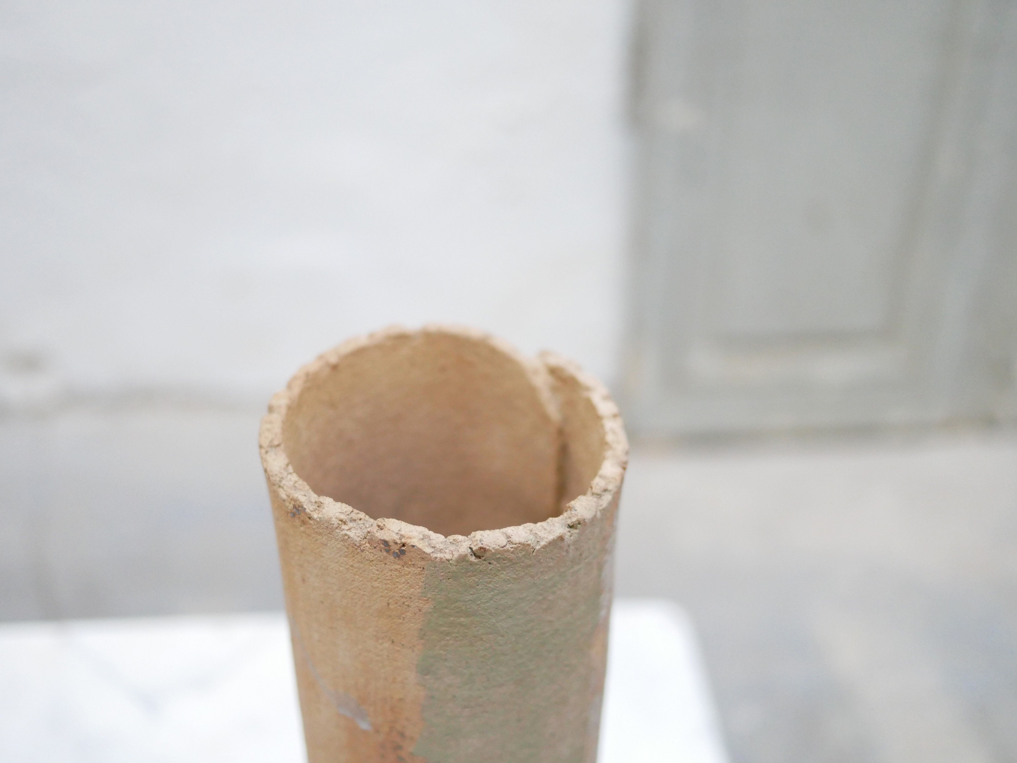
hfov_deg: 46.8
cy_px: 382
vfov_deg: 36.0
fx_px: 1176
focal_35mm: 40
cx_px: 508
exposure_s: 1/60
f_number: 1.7
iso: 1600
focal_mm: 20
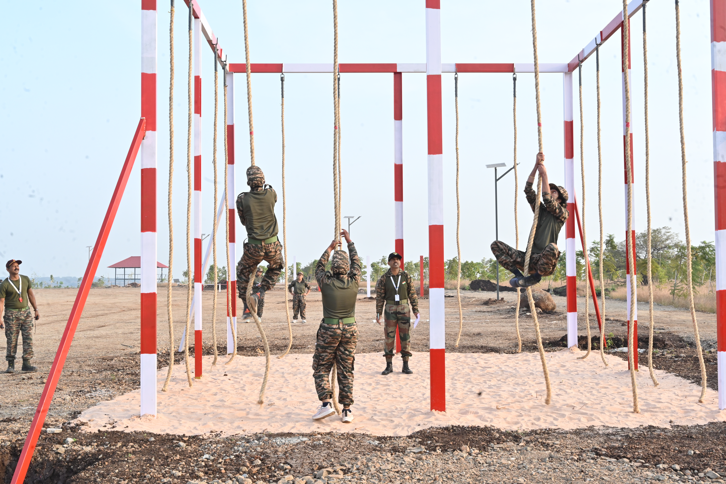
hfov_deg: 47.4
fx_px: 827
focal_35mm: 41
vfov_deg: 32.6
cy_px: 242
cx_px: 363
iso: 800
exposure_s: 1/100
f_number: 16
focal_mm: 41
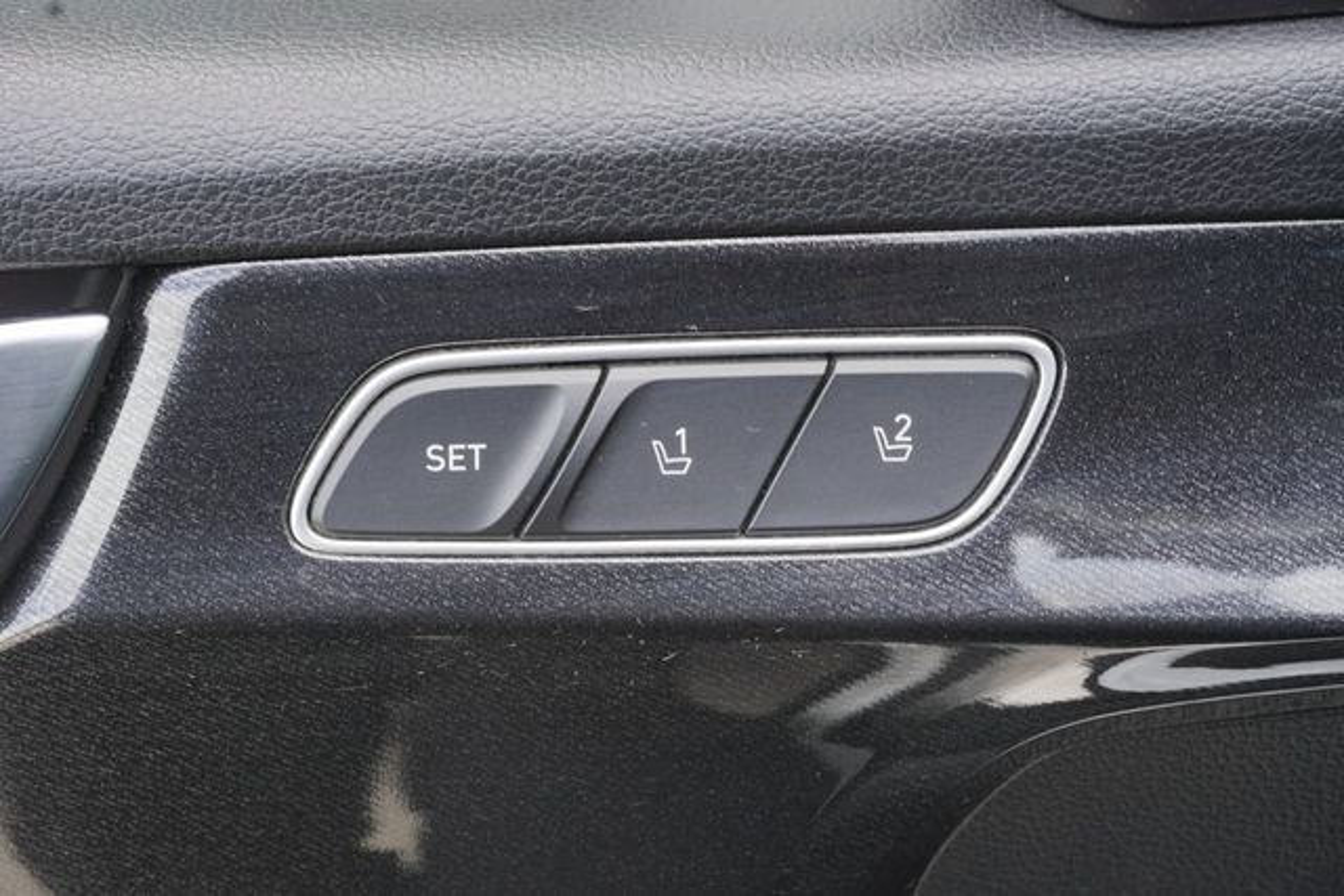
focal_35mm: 75
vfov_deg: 18.2
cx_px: 672
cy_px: 448
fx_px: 2800
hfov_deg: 27.0
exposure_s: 1/15
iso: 160
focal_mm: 50
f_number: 13
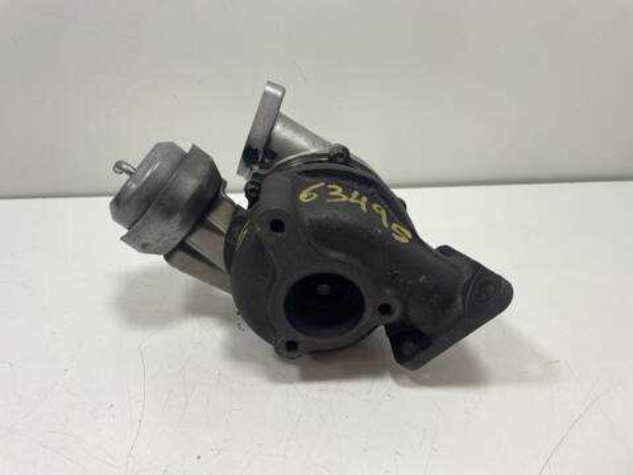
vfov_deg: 53.1
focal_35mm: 26
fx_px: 475
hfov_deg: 67.3
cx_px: 316
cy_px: 238
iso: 64
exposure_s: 1/100
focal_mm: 4.2
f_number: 1.6
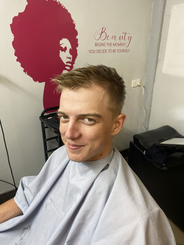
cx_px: 92
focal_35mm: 26
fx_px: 184
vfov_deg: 67.3
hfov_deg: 53.1
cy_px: 122
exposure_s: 1/100
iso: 100
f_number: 1.8
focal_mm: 4.25
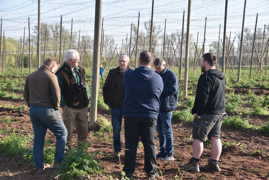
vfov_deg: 18.2
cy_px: 90
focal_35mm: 75
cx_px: 134
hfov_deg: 27.0
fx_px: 561
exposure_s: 1/250
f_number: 5.6
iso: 100
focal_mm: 50
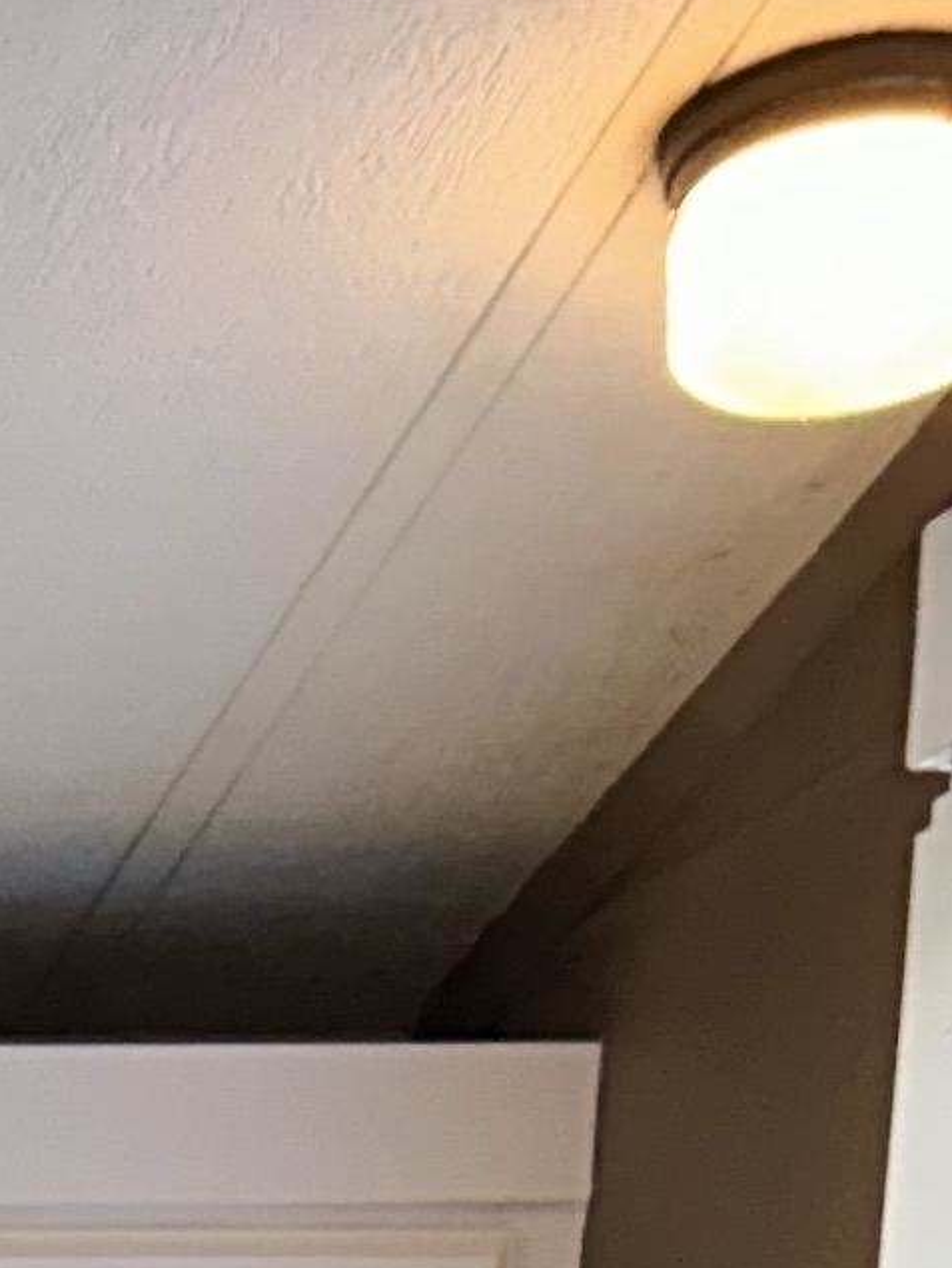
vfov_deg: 9.2
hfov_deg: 8.6
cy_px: 3994
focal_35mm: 165
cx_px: -914
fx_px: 6044
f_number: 1.5
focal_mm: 5.7
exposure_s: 1/120
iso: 100
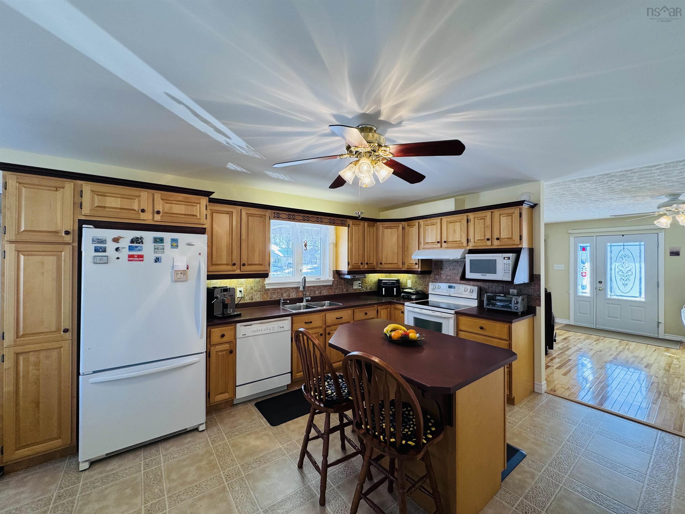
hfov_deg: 102.1
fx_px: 277
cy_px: 257
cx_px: 342
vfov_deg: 85.7
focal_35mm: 14
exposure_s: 1/120
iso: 100
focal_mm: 2.22
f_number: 2.2
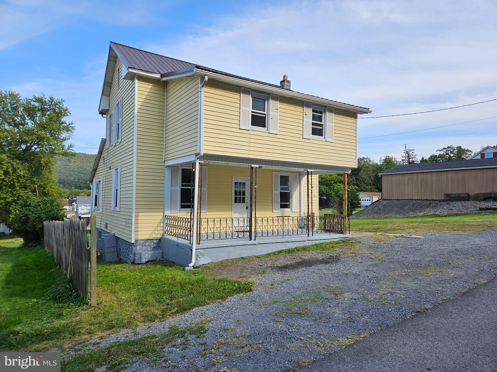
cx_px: 248
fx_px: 330
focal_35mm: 23
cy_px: 186
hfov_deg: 73.9
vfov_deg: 58.9
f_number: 1.8
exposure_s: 1/1078
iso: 25
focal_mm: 5.4
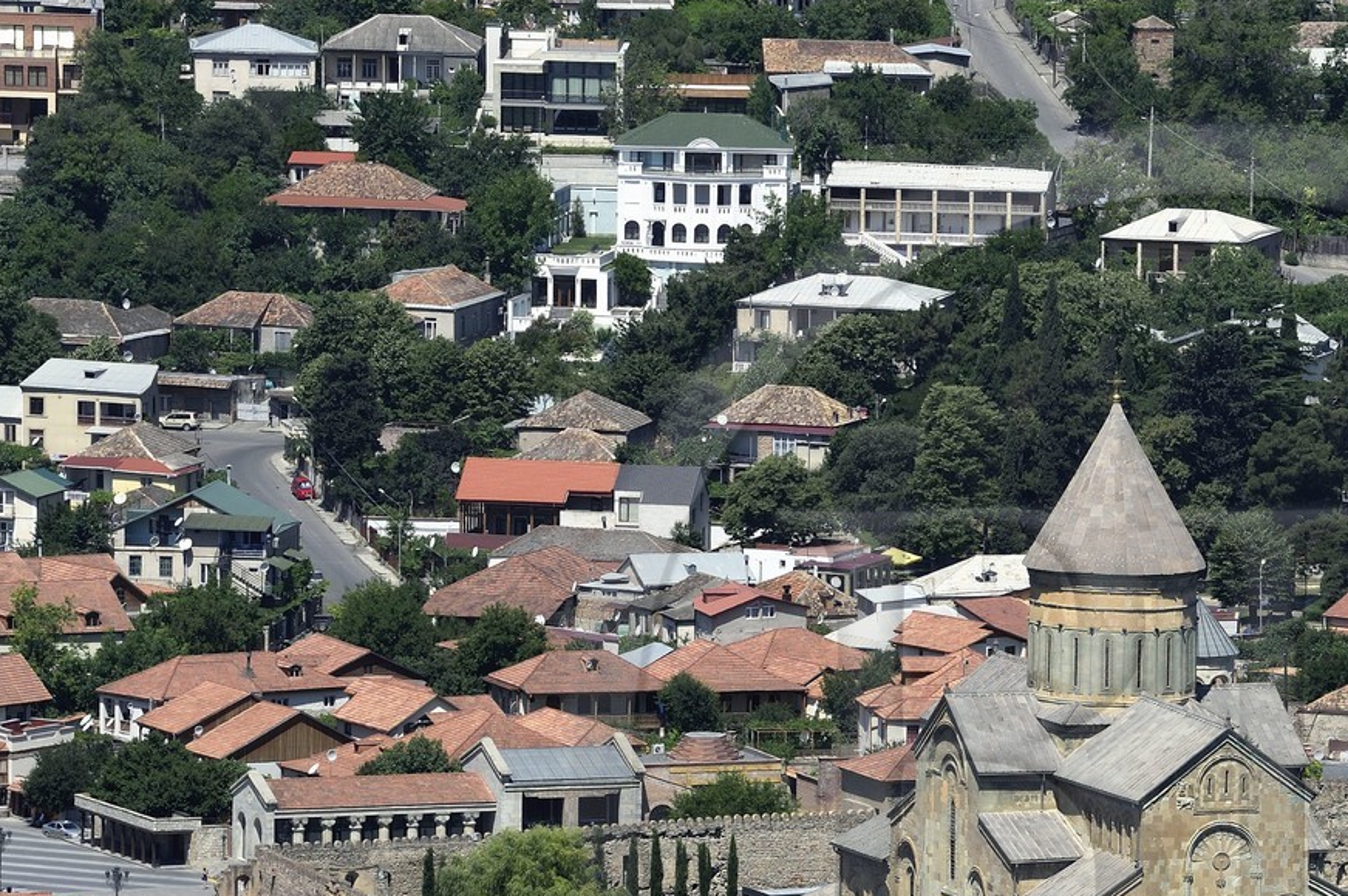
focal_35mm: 367
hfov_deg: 5.6
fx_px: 13731
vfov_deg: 3.7
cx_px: 1201
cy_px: 765
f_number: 13
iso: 200
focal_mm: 200
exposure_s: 1/250
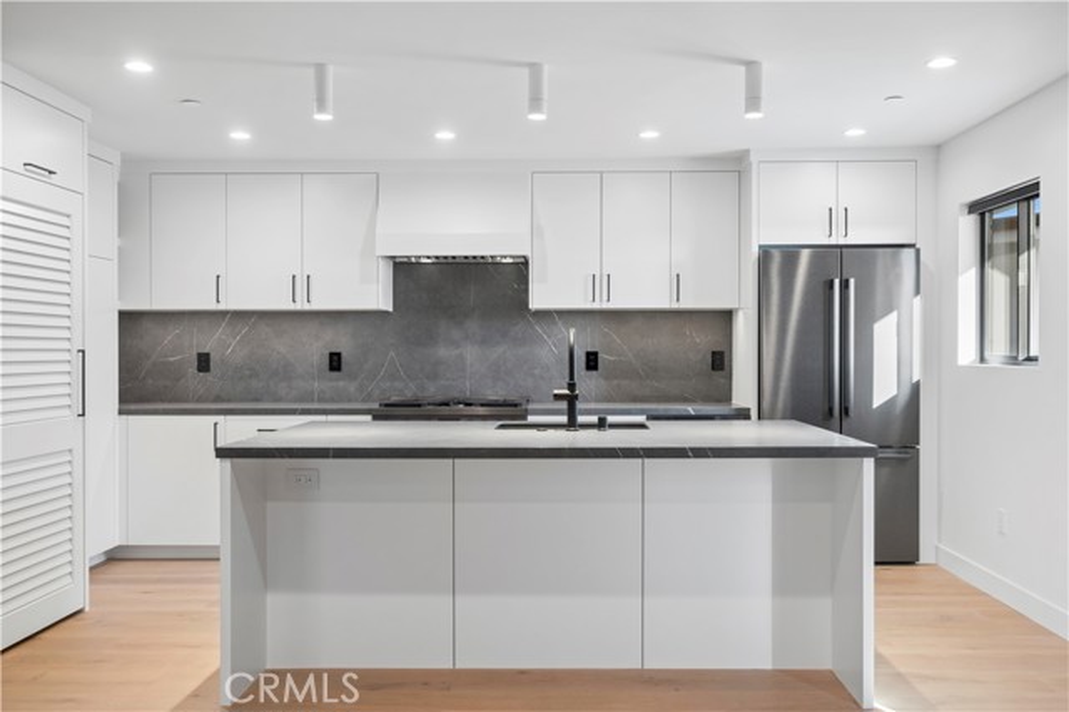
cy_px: 356
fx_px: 920
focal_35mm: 31
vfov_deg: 42.3
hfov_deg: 60.3
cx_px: 534
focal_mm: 31
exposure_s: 1/6
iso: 160
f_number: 9
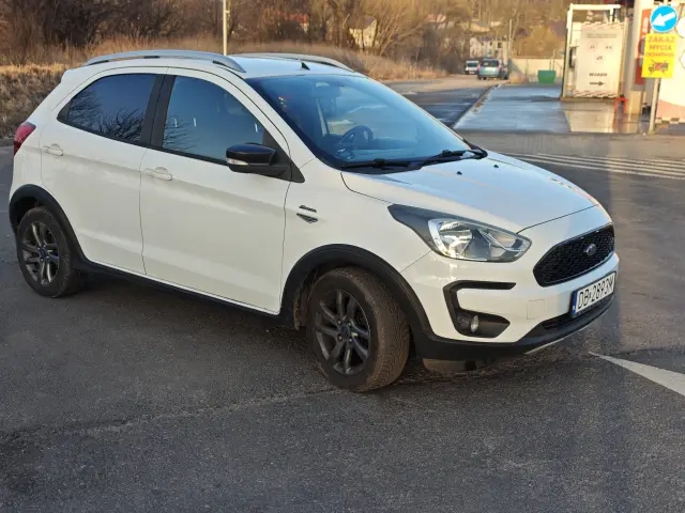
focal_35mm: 39
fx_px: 772
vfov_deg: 36.8
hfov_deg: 47.9
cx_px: 342
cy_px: 256
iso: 50
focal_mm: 8.72
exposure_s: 1/344
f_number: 2
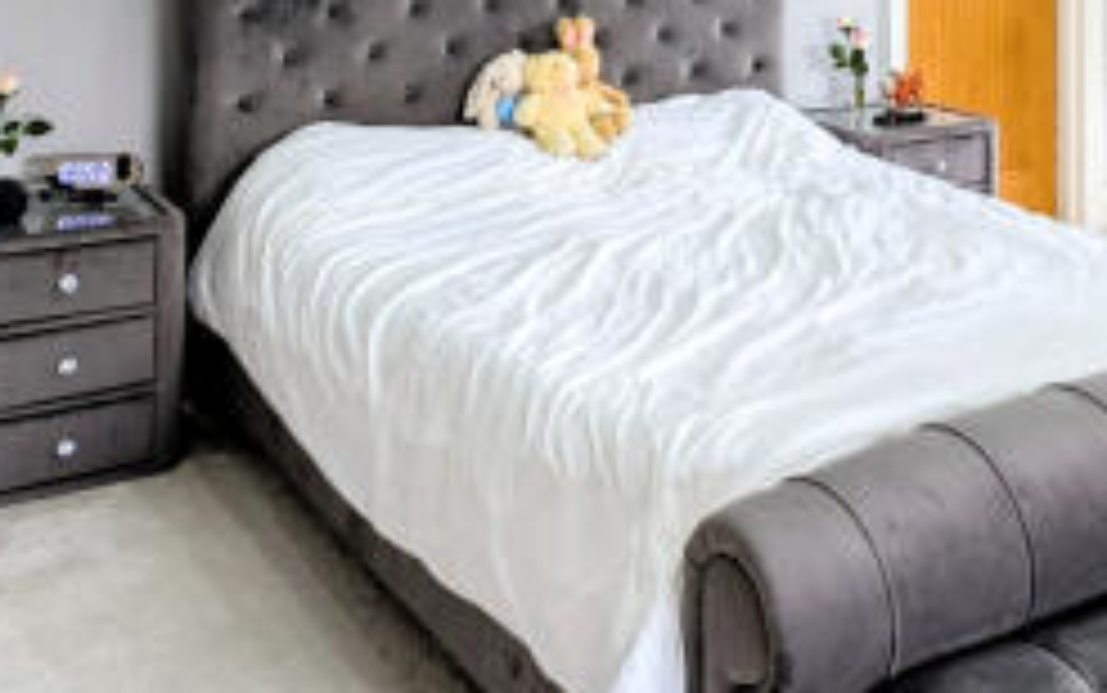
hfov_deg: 38.0
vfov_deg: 21.8
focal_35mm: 53
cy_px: -227
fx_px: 1600
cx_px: 657
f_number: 1.95
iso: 43
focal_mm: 2.23
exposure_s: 1/40.8
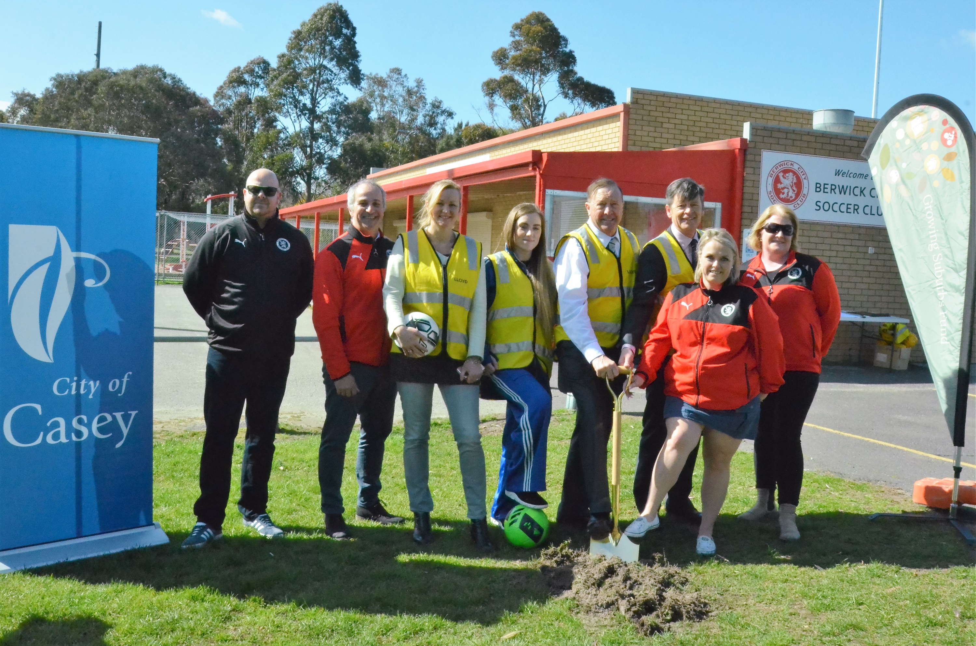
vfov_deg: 36.7
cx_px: 488
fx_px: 974
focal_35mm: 36
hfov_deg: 53.2
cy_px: 323
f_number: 20
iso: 6400
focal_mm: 24
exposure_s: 1/1600
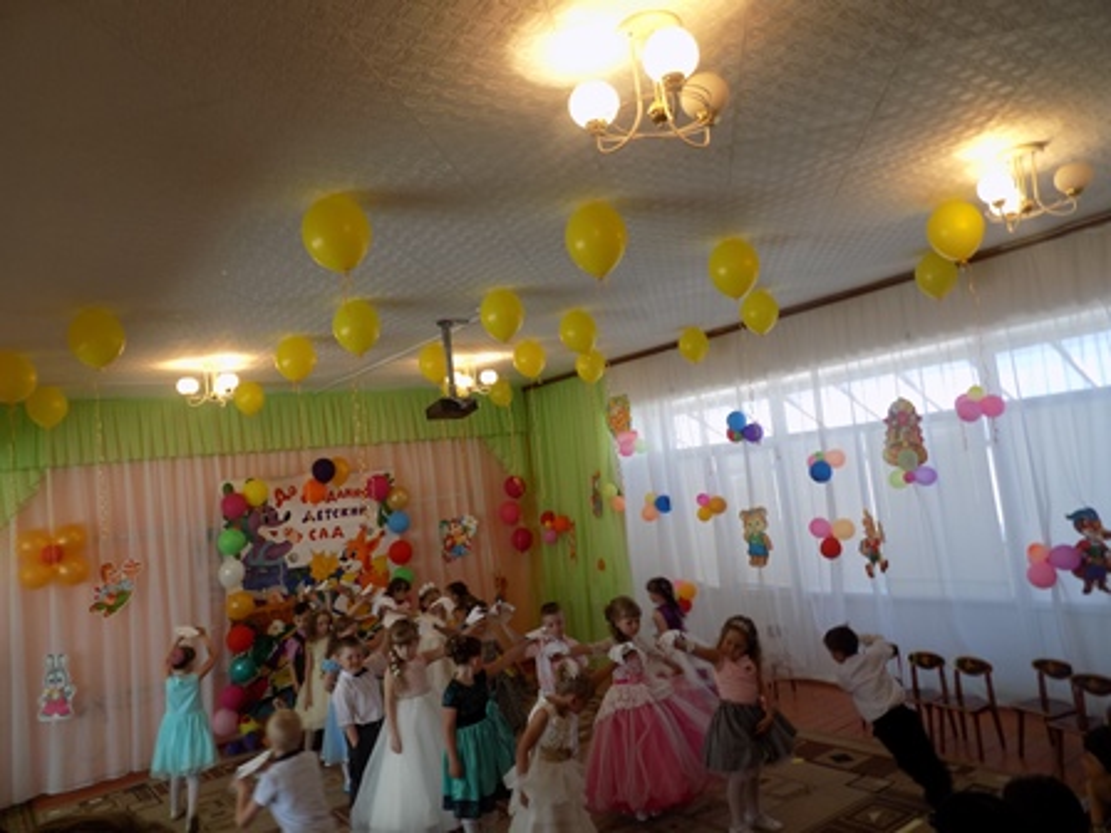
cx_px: 556
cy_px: 416
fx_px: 770
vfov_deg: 56.8
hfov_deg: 71.6
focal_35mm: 24
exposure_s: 1/40
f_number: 3.1
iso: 80
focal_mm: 4.3
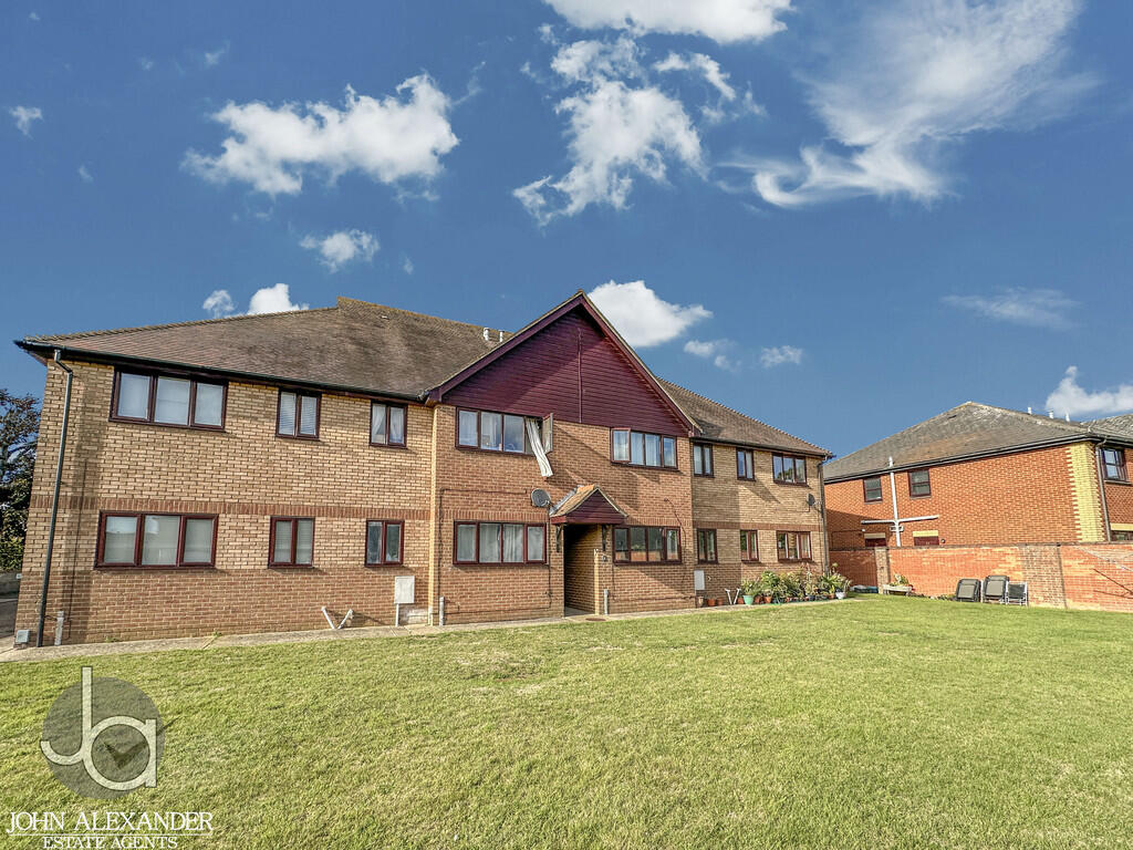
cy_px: 425
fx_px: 458
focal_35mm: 14
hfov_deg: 102.1
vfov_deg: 85.7
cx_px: 566
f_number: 2.2
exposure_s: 1/1304
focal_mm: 2.22
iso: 50
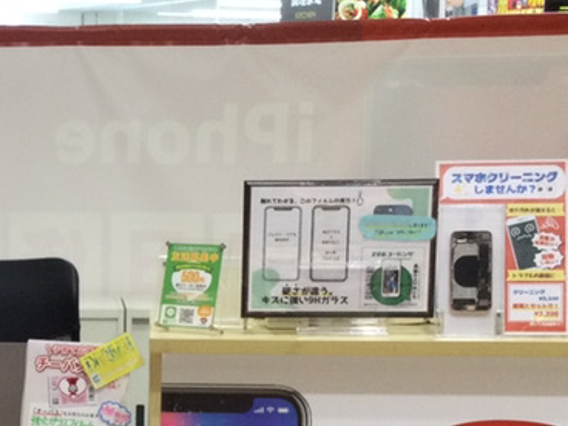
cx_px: -56
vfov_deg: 14.4
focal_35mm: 101
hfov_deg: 18.7
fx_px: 1657
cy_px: 417
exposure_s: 1/30
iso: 25
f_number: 2.4
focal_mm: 3.3
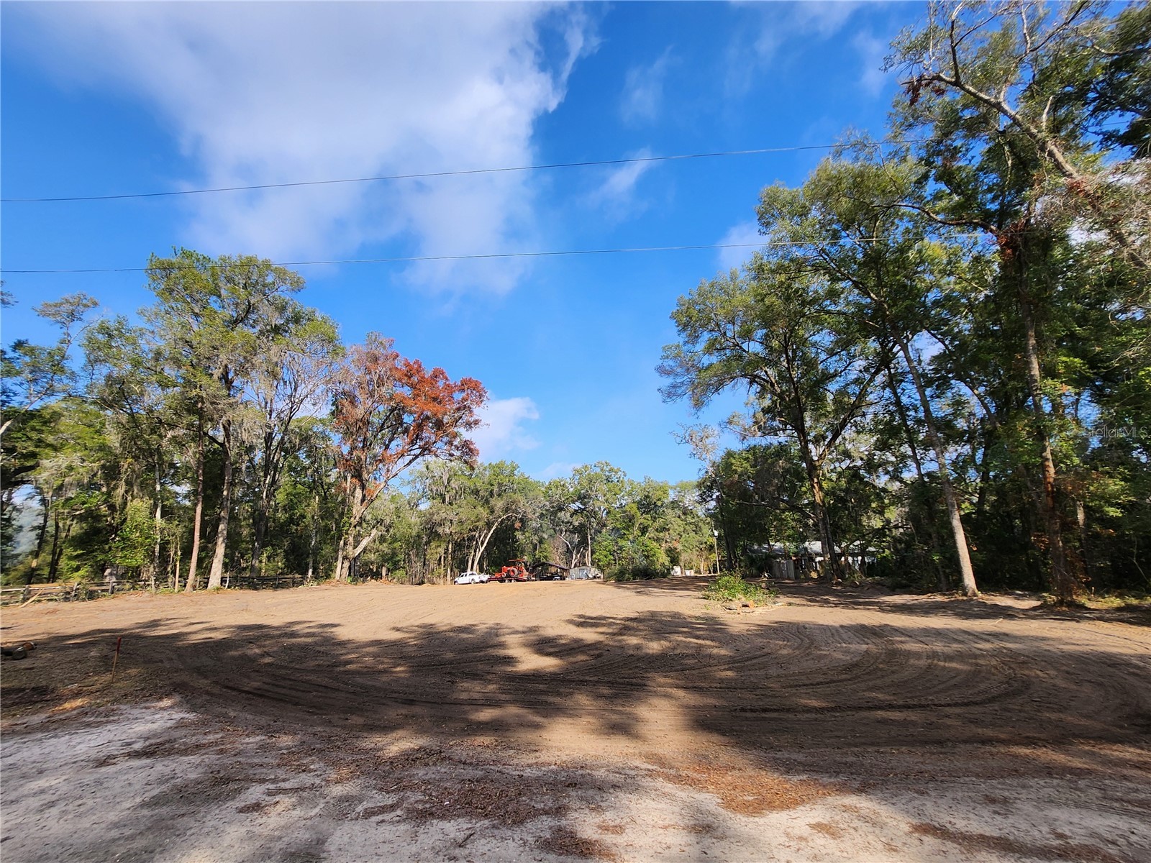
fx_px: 432
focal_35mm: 13
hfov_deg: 106.2
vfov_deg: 89.9
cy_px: 432
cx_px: 576
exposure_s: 1/801
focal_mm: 1.7
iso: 32
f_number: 2.2
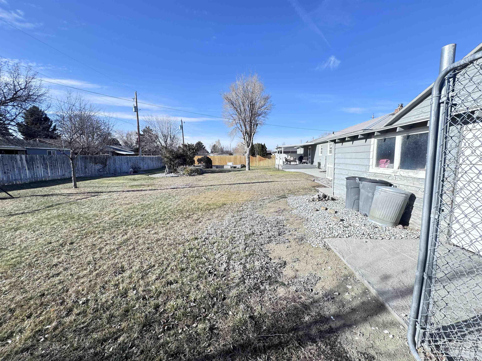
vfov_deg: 85.7
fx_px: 195
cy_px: 180
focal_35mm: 14
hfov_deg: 102.1
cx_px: 241
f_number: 2.2
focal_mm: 2.22
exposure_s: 1/541
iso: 40
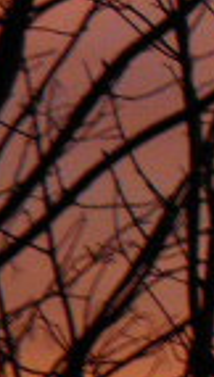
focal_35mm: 711
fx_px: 7135
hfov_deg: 1.6
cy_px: -575
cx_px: 1622
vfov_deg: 3.0
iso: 50
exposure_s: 1/50
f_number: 3.9
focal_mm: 13.2
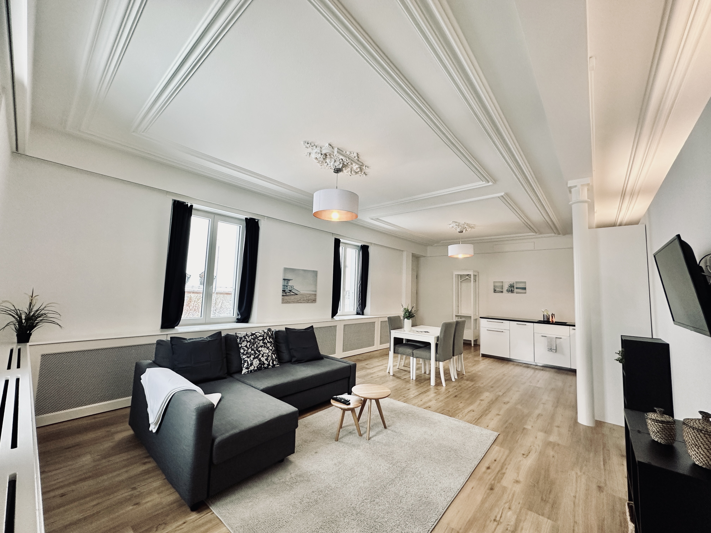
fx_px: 288
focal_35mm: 14
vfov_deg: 85.7
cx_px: 356
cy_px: 266
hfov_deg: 102.1
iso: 160
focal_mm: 2.22
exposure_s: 1/99
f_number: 2.2
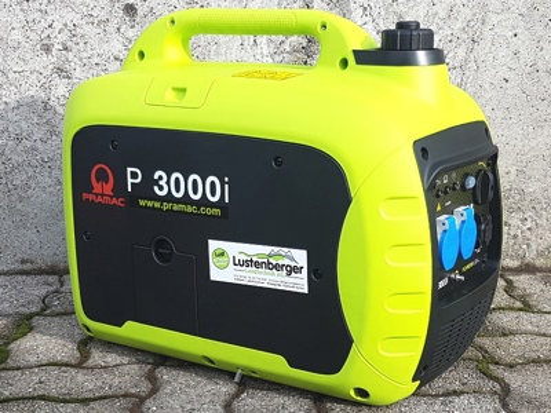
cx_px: 276
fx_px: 414
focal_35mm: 26
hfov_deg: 67.3
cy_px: 206
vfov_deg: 53.1
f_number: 1.7
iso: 40
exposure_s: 1/616
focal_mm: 4.2
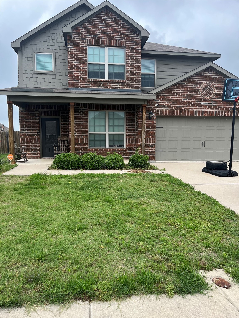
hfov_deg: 53.1
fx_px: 239
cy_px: 159
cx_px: 120
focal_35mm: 26
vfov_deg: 67.3
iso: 50
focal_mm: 5.1
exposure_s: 1/1355
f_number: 1.6
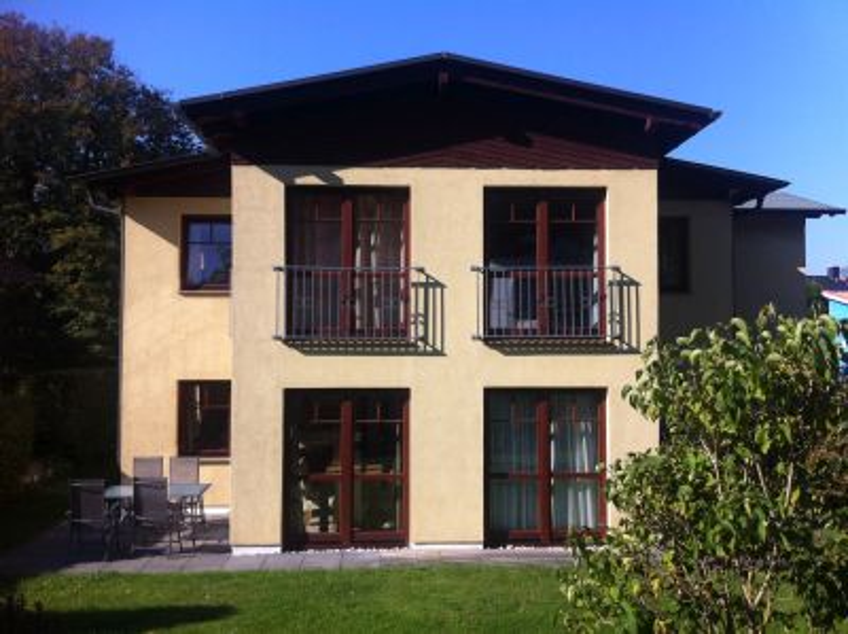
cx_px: 424
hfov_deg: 52.7
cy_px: 317
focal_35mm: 35
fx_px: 856
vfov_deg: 40.6
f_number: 2.8
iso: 80
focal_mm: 3.85
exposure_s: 1/1117
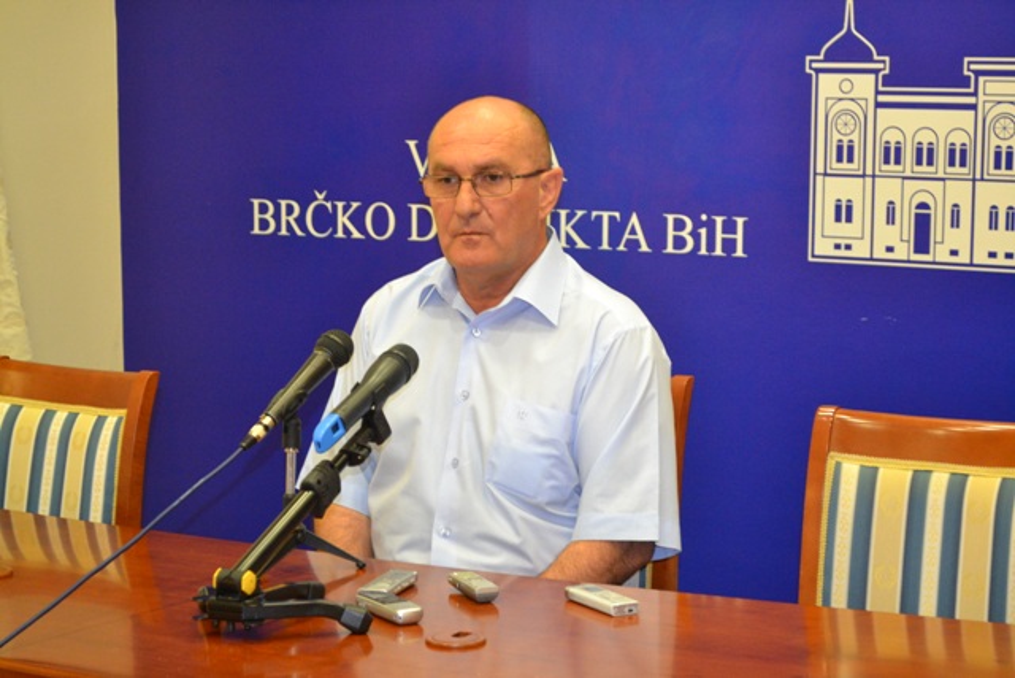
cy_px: 339
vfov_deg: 16.6
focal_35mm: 82
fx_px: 2326
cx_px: 508
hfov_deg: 24.6
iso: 2200
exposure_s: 1/60
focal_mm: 55
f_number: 5.6
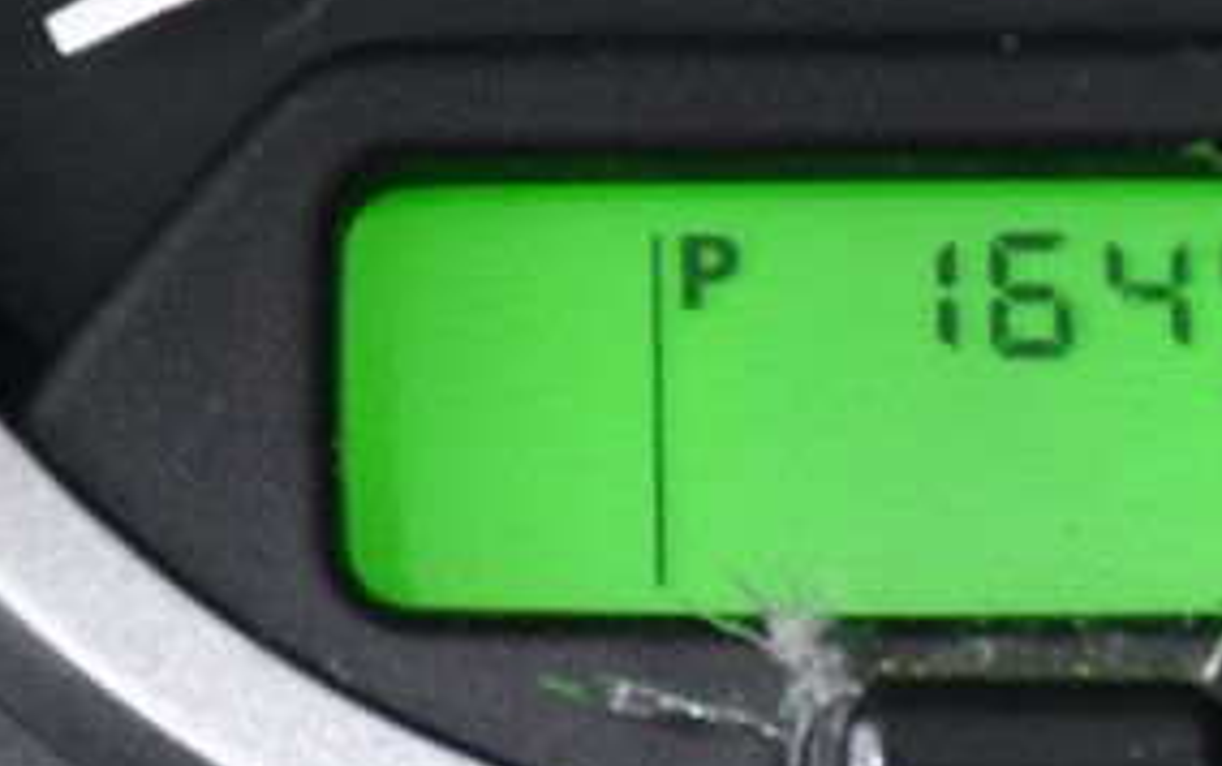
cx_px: 779
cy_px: 228
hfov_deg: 2.7
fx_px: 25697
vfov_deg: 1.7
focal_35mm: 771
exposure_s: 1/30
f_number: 5.6
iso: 2500
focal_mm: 140
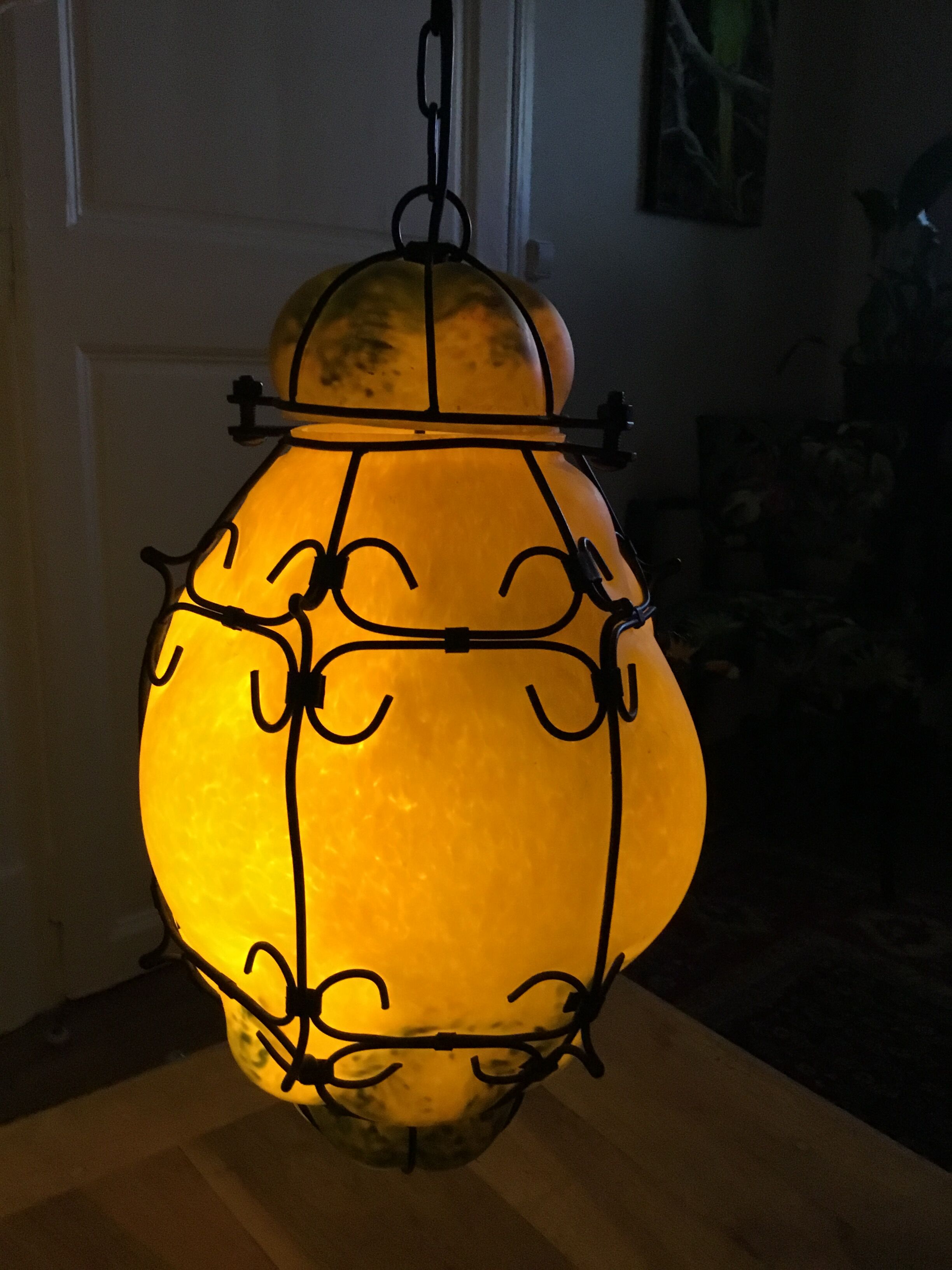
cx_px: 476
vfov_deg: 58.4
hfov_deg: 45.4
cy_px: 635
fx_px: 1137
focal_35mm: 31
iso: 250
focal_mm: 3.3
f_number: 2.4
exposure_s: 1/17
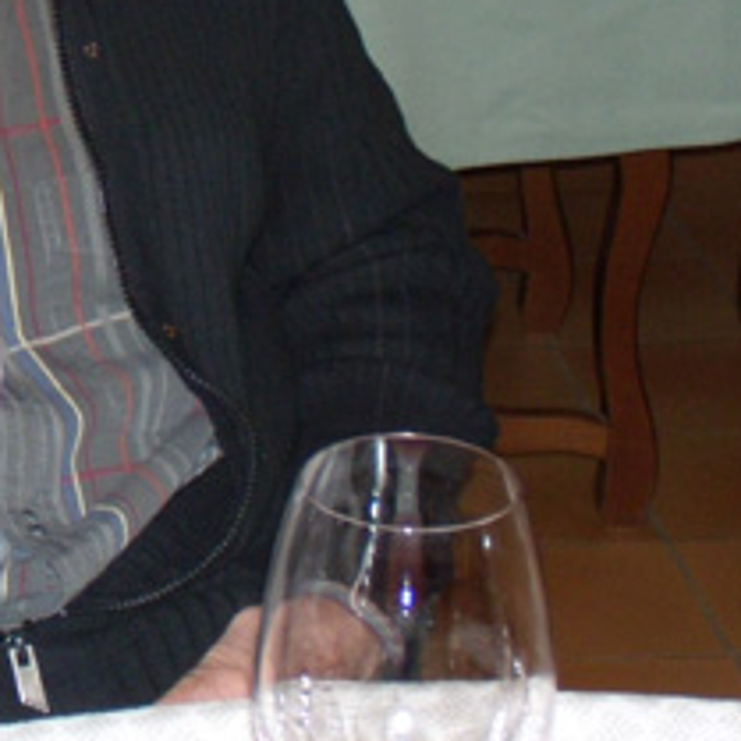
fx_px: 3560
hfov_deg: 11.6
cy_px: 71
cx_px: -160
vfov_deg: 11.8
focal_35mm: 147
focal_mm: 10.4
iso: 250
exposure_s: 1/30
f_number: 4
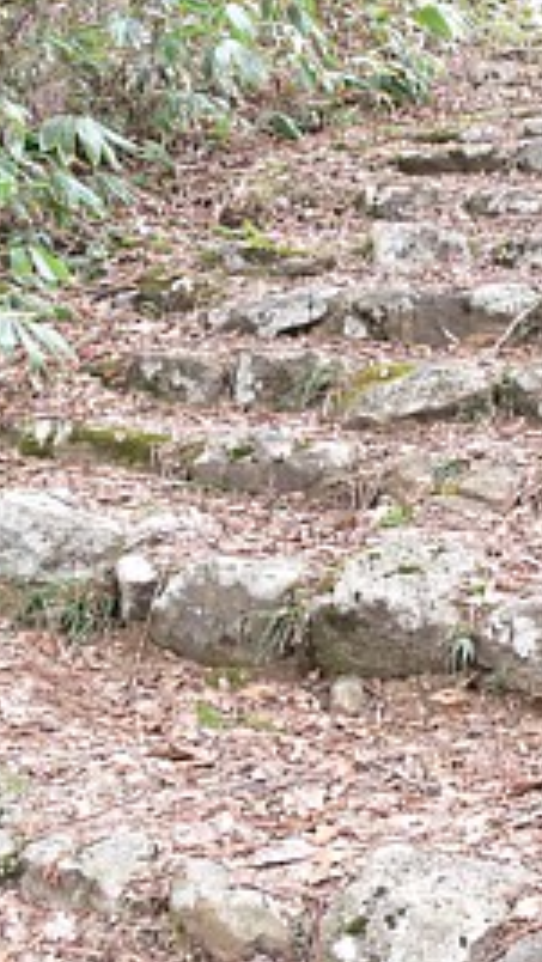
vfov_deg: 36.6
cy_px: 470
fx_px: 1454
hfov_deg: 20.7
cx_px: 488
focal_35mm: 57
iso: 80
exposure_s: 1/60
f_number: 2.8
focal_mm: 7.4
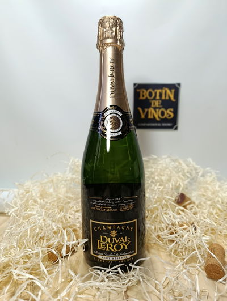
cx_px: 114
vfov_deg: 73.8
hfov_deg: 59.0
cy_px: 150
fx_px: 201
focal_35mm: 23
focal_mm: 6.11
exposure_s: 1/100
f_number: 1.65
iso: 131
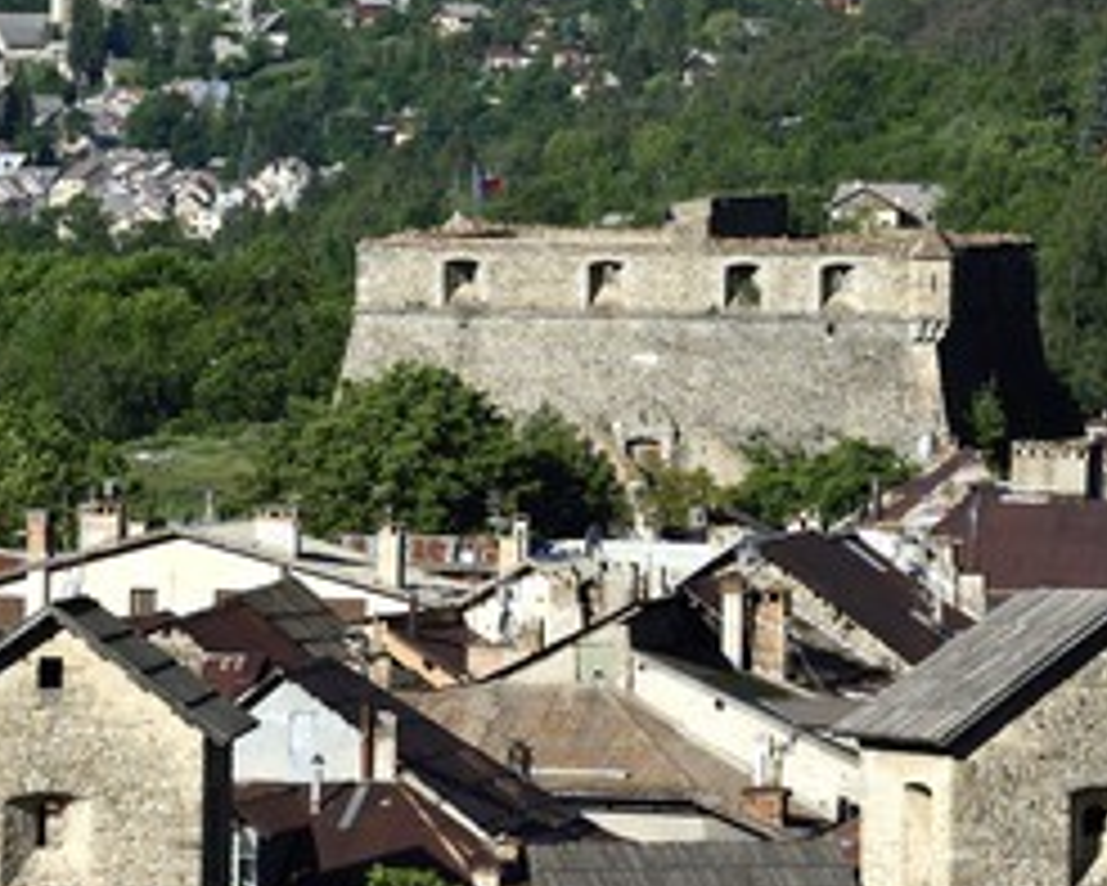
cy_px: 423
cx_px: 513
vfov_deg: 4.8
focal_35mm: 320
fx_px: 10488
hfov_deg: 6.0
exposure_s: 1/320
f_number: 10
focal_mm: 200
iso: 200
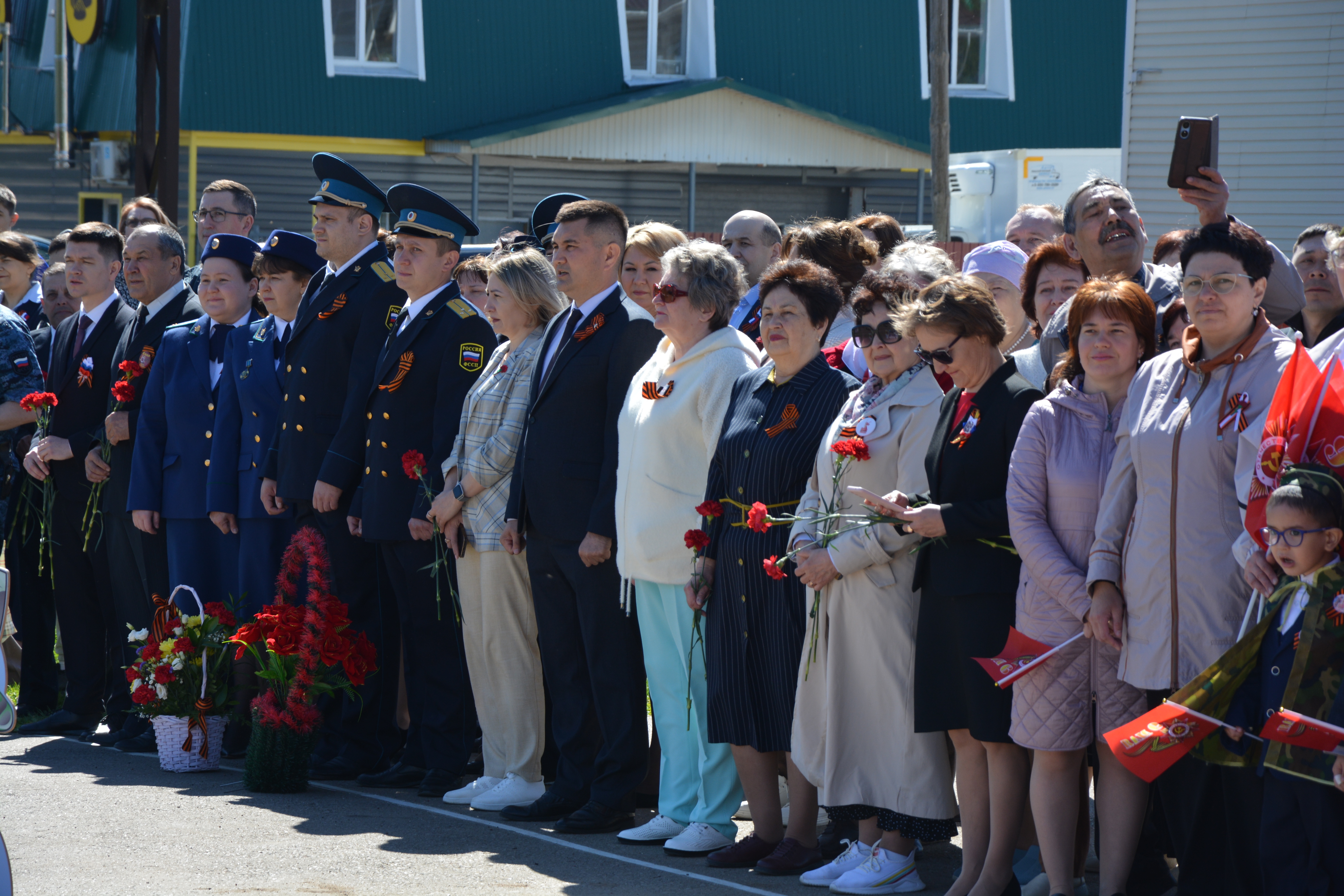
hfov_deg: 13.0
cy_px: 448
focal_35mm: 158
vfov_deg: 8.7
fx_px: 5880
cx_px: 672
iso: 200
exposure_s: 1/250
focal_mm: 105
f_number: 8
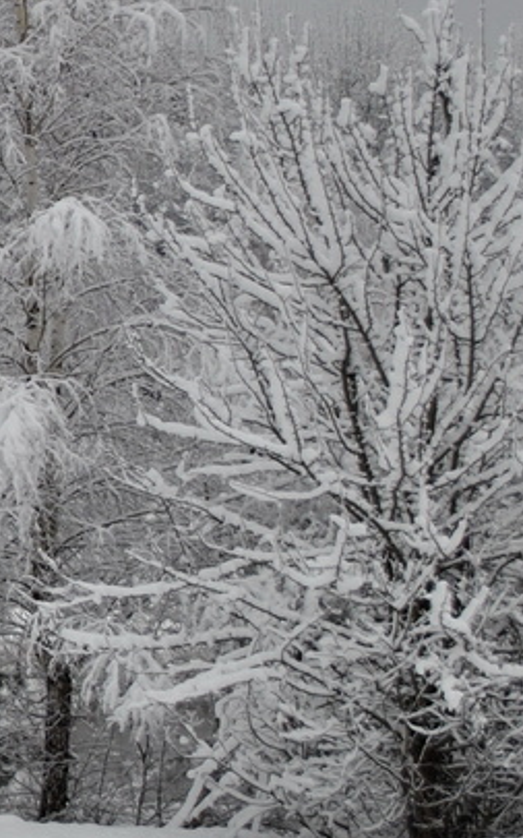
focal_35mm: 127
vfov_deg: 16.4
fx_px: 2897
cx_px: -724
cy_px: 218
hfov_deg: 9.3
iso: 100
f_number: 4
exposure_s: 1/640
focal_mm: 24
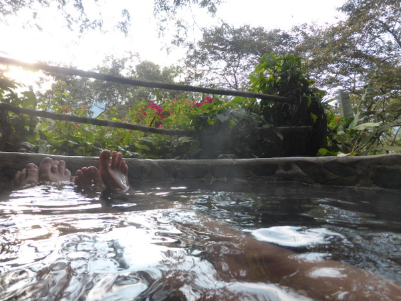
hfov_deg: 69.4
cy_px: 150
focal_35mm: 25
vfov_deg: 54.9
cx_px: 200
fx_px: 290
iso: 500
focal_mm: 4.3
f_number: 3.3
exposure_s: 1/250
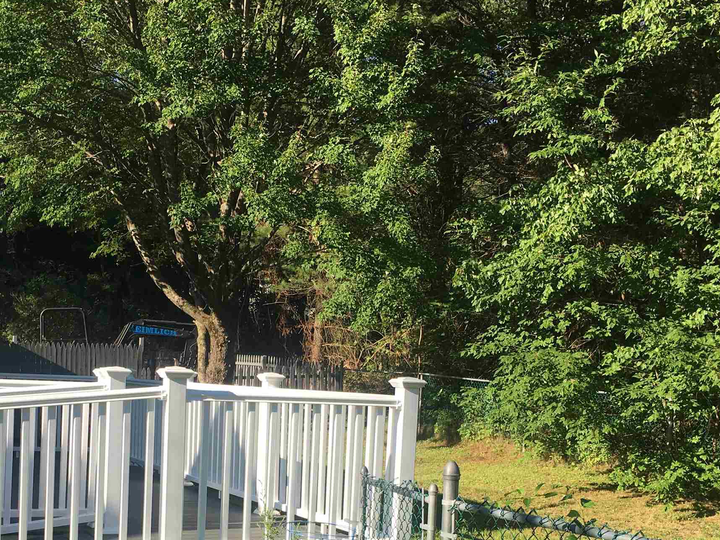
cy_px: 453
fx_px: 1082
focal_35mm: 52
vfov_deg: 27.3
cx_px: 275
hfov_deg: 36.6
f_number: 2.2
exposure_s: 1/705
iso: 25
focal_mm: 4.15
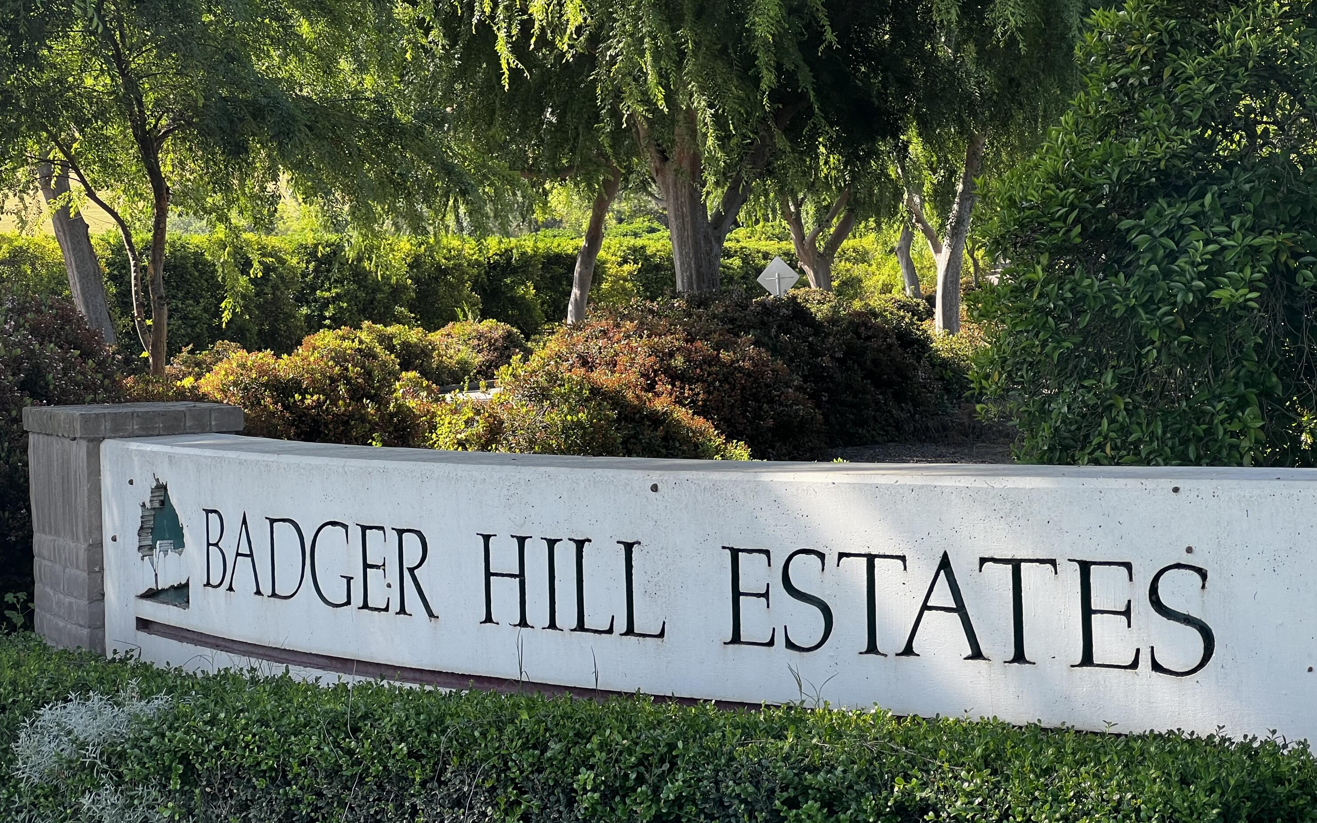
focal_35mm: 82
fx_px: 2943
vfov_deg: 15.9
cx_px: 657
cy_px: 384
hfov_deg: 25.2
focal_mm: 9
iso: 32
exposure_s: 1/151
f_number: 2.8
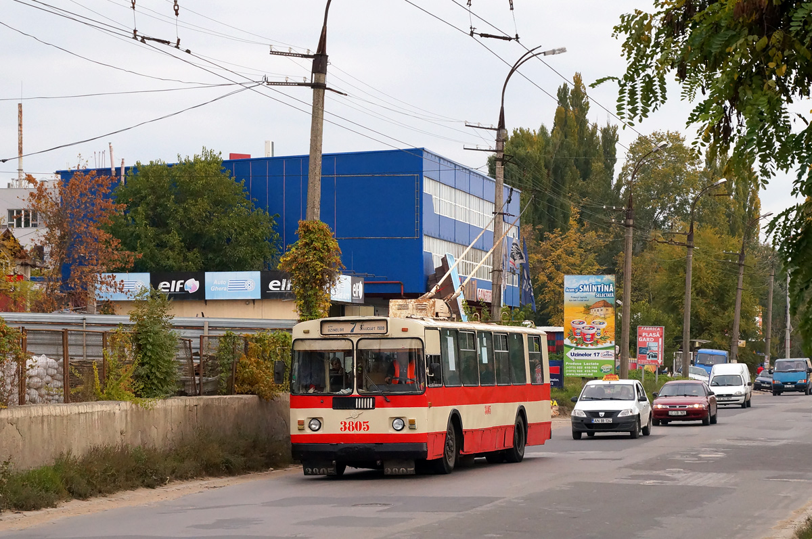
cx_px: 406
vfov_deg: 13.0
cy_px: 270
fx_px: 2365
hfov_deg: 19.5
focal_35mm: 105
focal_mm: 70
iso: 800
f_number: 10
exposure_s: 1/500
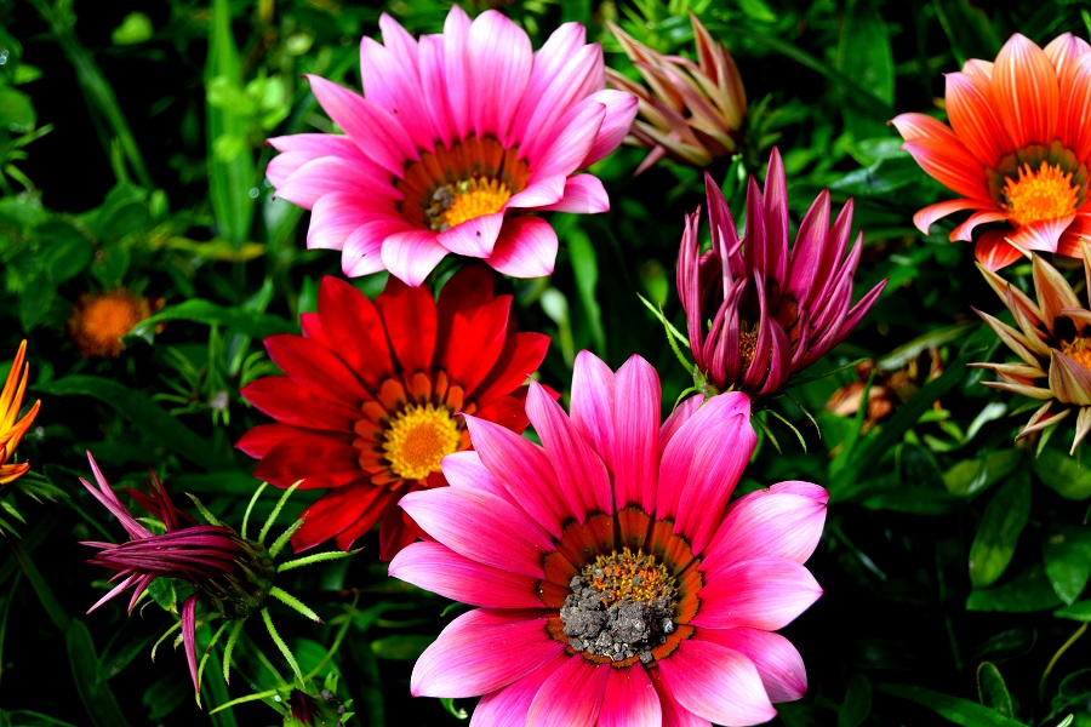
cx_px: 546
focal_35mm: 82
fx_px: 2500
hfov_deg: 24.6
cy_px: 364
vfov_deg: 16.6
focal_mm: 55
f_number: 5.6
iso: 100
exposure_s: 1/320
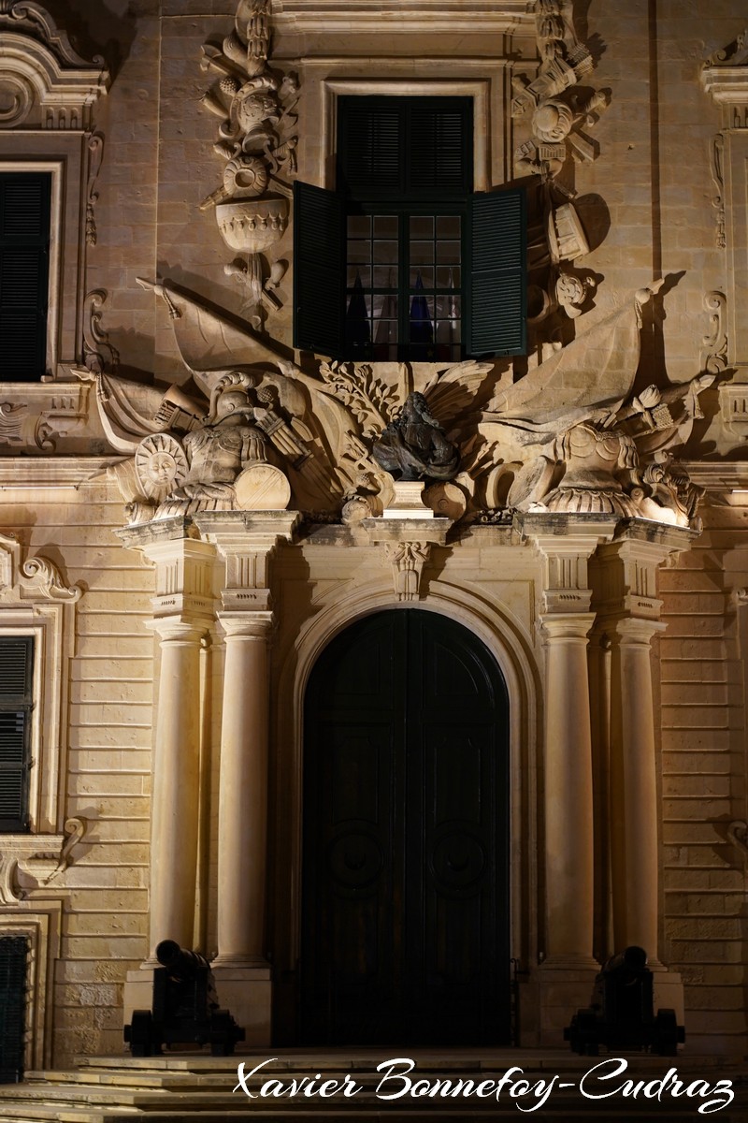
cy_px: 562
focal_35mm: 75
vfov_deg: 27.0
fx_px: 2337
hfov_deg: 18.2
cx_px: 374
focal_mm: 75
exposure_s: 1/13
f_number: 3.2
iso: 800
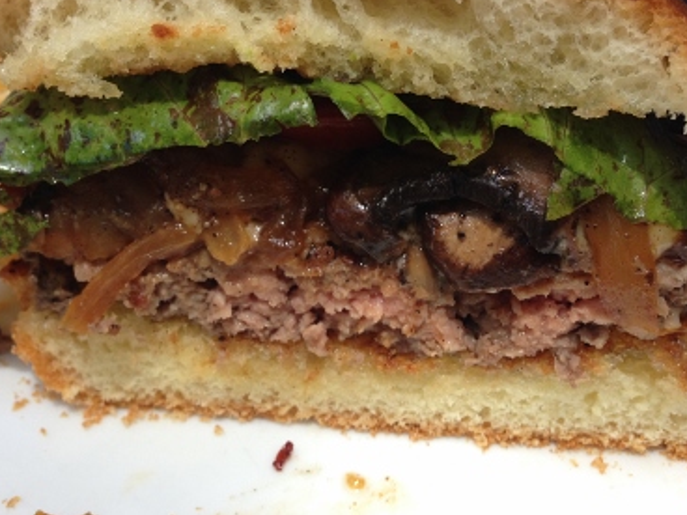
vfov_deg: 33.4
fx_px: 853
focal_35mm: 43
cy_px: 187
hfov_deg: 43.8
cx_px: 315
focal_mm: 4.12
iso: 50
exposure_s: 1/279
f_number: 2.4
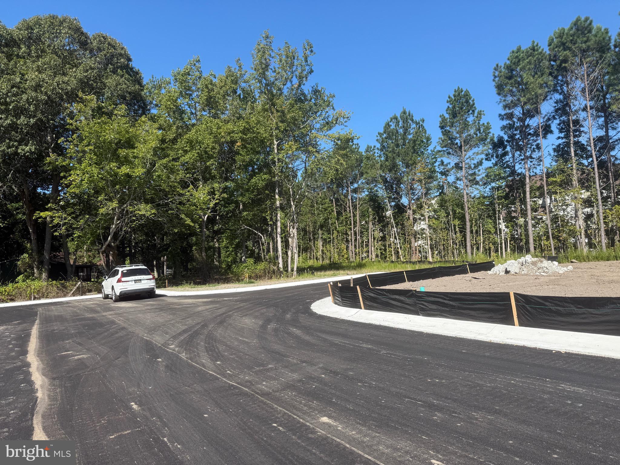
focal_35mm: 24
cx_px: 310
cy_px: 232
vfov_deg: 56.8
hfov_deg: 71.6
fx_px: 430
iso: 100
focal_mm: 6.76
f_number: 1.78
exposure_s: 1/3279
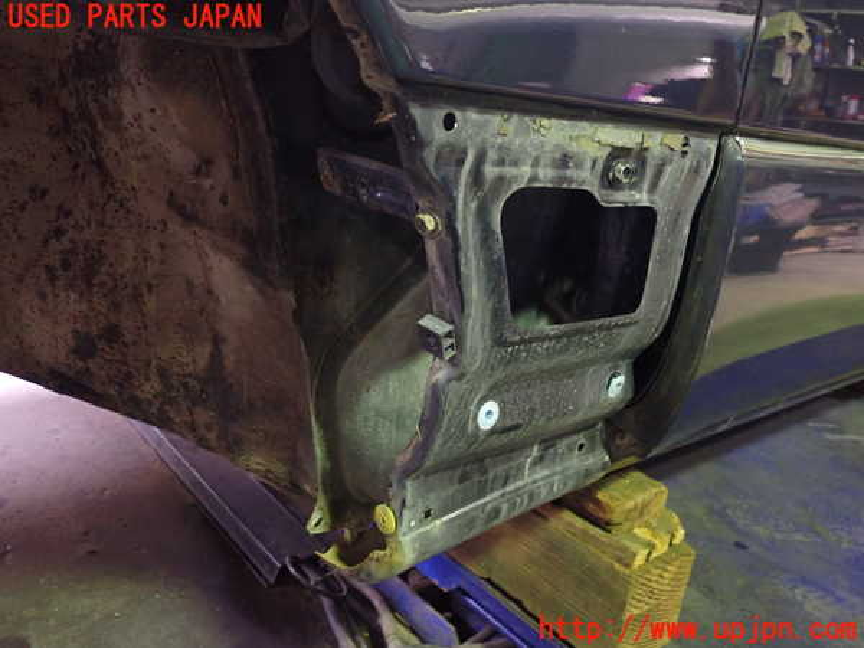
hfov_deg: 60.0
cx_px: 432
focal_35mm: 30
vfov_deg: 46.8
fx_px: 749
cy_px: 324
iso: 800
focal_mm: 5.4
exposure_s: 1/15
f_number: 2.3
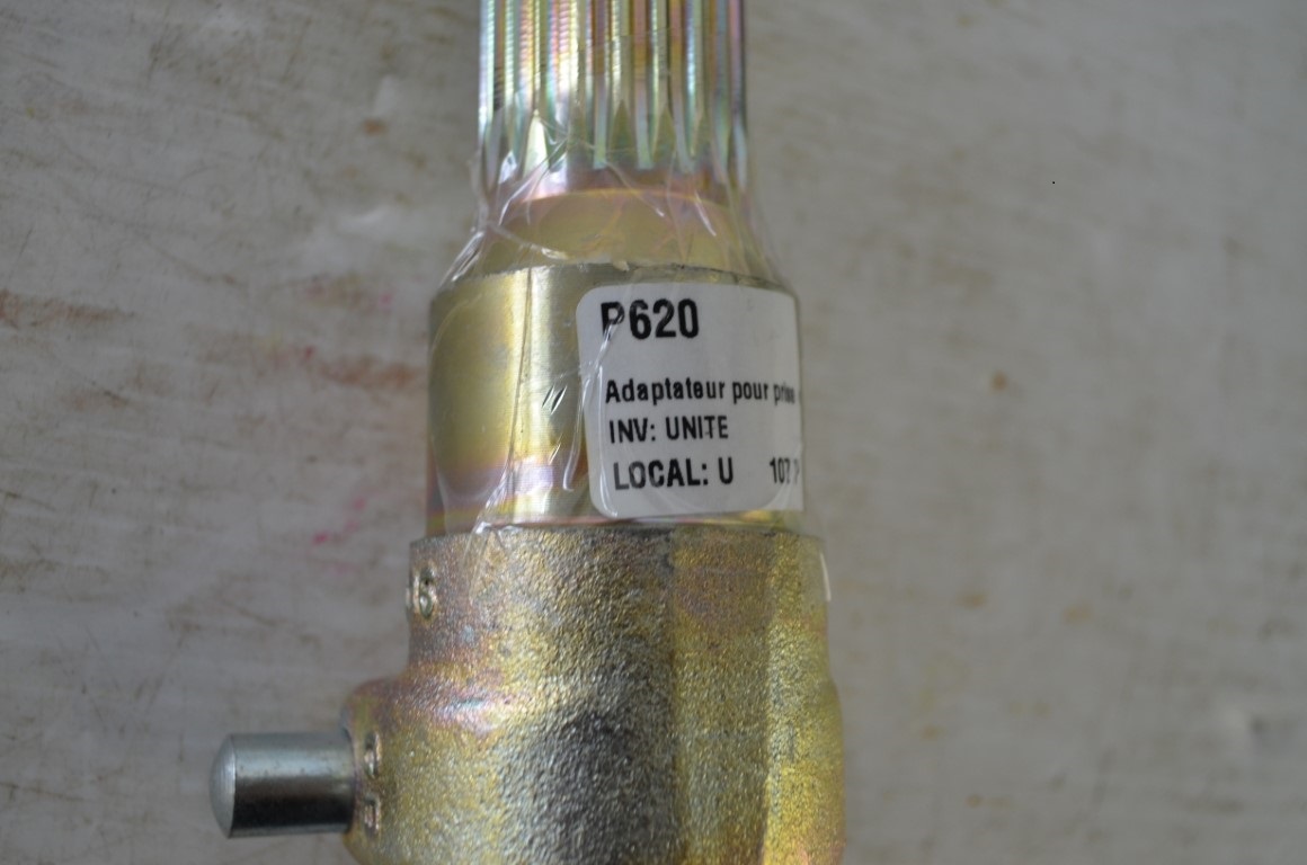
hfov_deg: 53.2
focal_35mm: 36
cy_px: 432
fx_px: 1304
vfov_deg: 36.7
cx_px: 654
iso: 400
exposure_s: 1/100
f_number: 5
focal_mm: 24
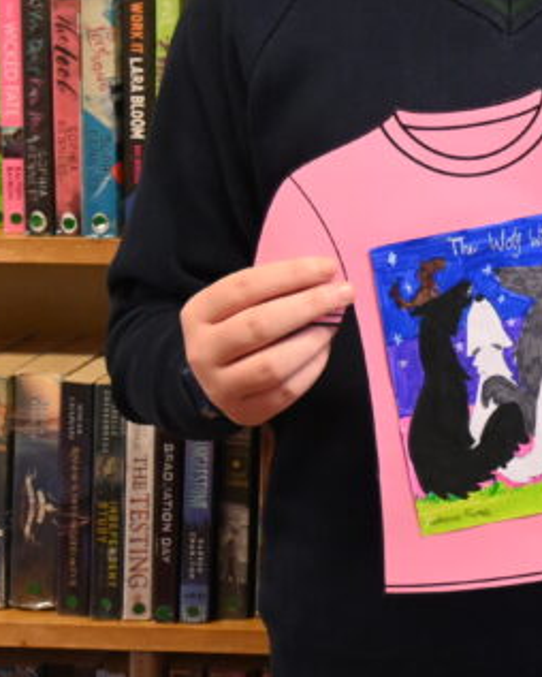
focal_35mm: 98
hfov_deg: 14.7
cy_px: -27
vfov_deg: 19.0
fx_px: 1958
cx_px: 792
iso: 1000
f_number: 4
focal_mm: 21.5
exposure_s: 1/125
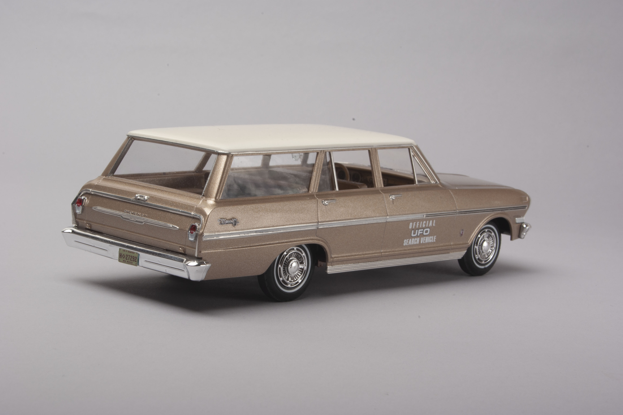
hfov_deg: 24.5
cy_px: 209
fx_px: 1436
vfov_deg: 16.5
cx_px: 311
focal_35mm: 83
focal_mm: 55
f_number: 32
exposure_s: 1/180
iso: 100
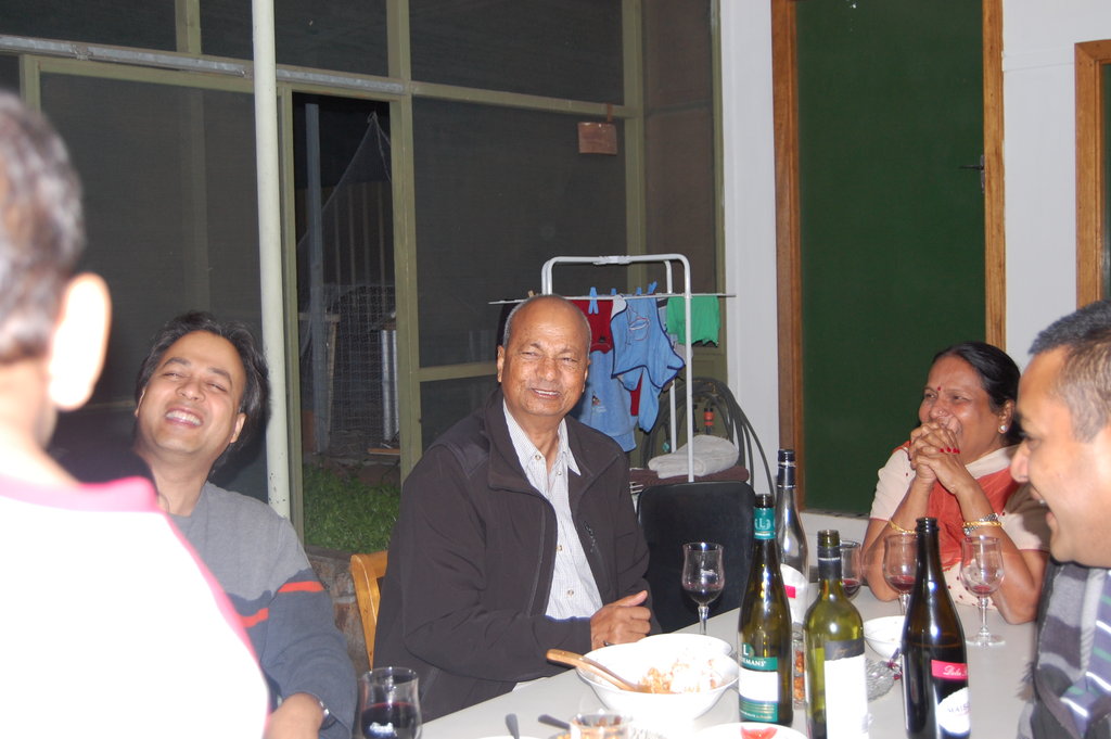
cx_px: 556
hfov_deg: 46.4
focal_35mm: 42
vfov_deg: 31.8
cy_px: 370
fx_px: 1295
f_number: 4.2
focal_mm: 28
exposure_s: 1/60
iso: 400
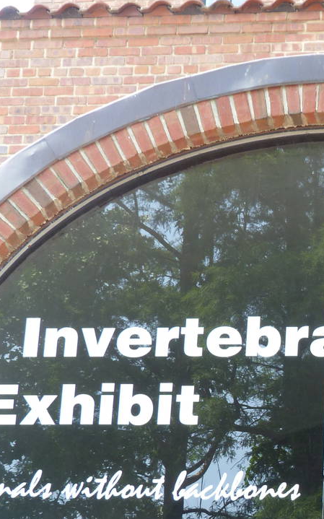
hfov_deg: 10.9
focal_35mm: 118
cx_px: 366
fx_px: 1668
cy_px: 424
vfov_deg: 17.5
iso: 80
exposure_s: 1/60
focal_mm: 9
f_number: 3.2
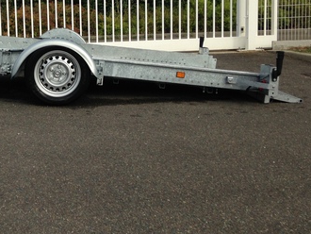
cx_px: 28
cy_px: 68
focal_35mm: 64
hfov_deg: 29.0
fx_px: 575
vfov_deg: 22.8
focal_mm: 4.12
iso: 50
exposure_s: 1/935
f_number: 2.4
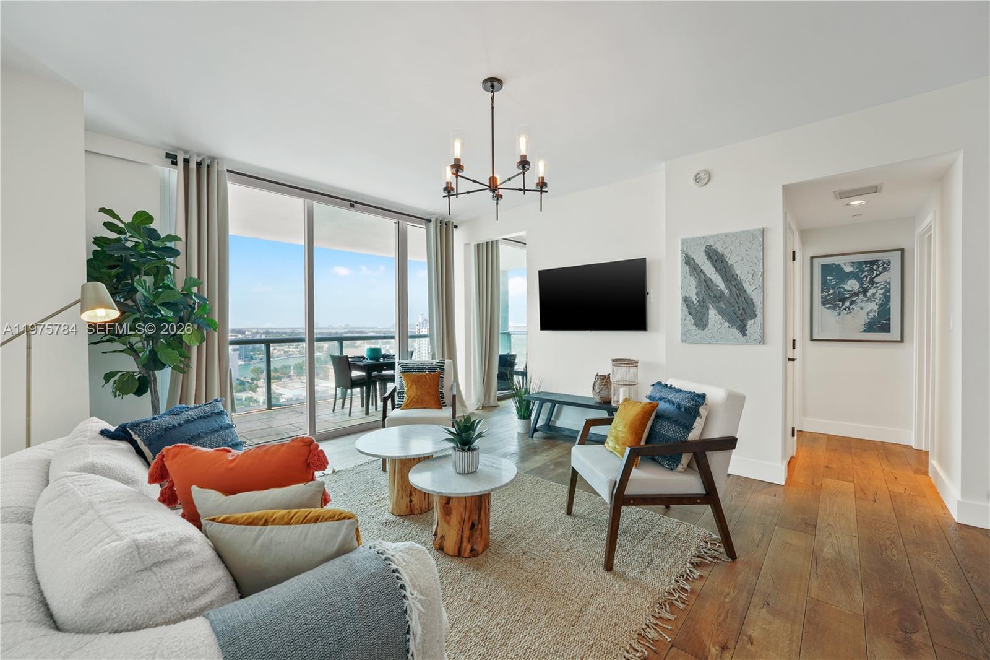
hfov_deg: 104.3
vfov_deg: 81.2
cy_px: 330
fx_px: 385
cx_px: 495
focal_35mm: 14
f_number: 8
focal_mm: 14
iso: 200
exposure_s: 1/8
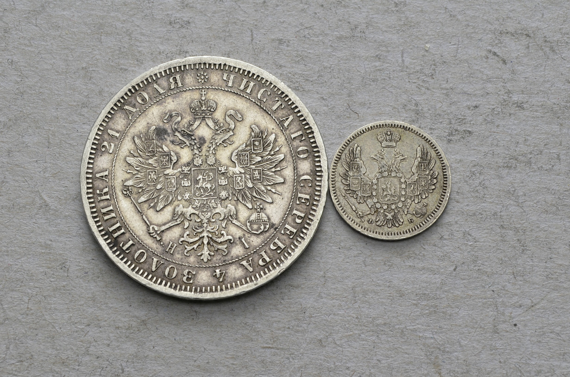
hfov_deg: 24.7
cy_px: 188
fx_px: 1304
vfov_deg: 16.5
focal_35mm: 82
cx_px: 285
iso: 400
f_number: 14
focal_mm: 55
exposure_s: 1/250
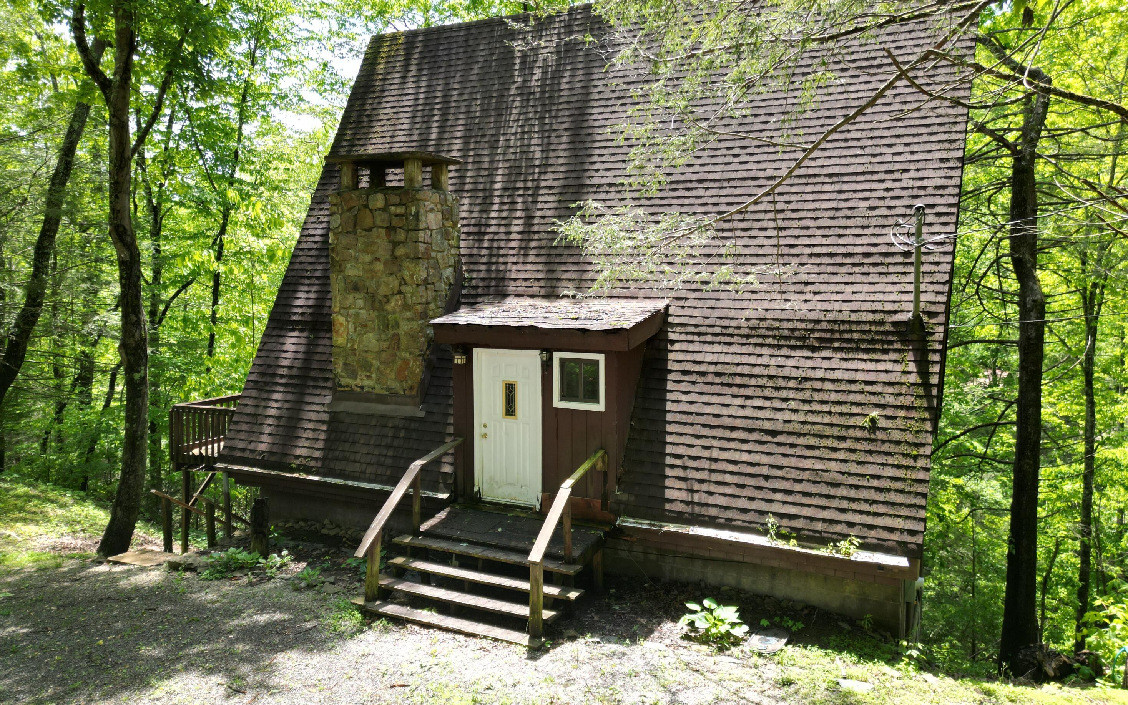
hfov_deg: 70.4
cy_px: 329
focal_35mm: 26
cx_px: 576
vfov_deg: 47.6
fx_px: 799
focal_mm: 6.72
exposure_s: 1/500
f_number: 1.7
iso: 100
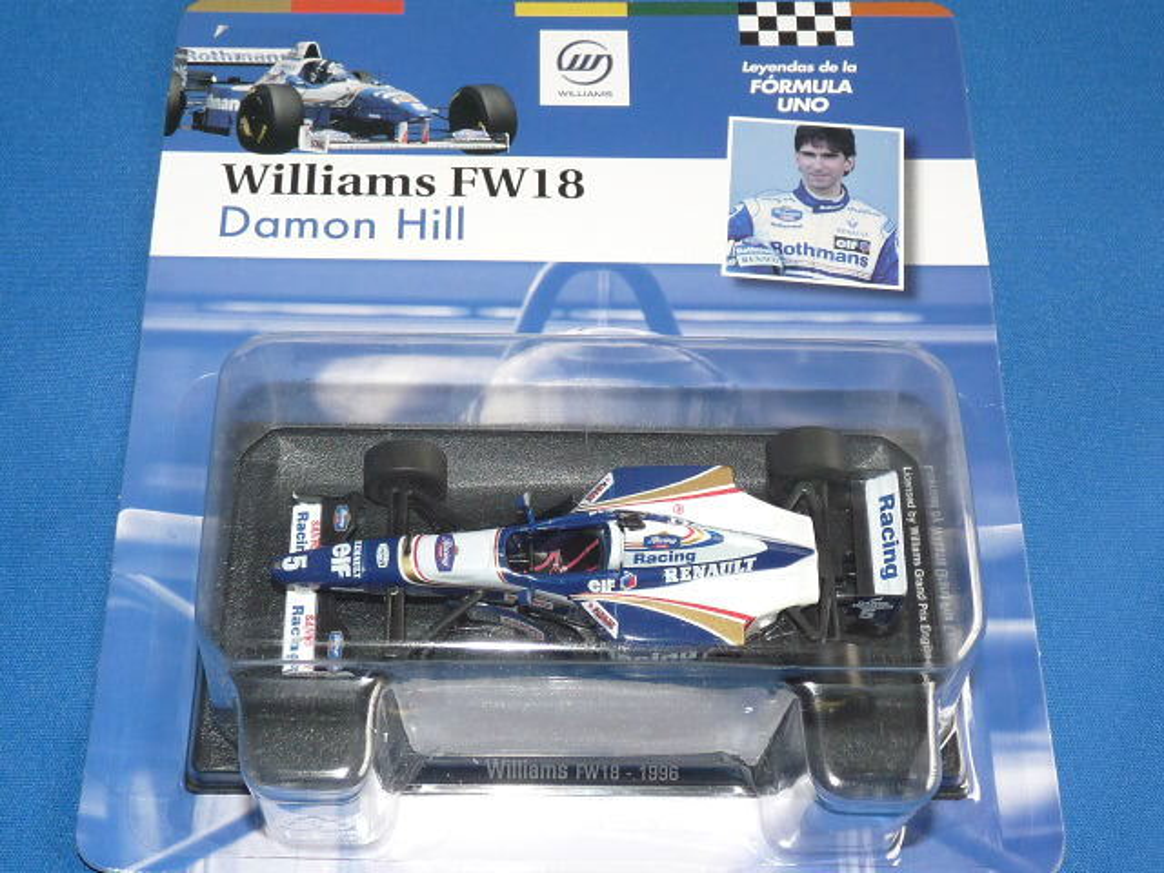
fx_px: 1749
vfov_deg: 28.0
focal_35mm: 52
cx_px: 582
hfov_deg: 36.8
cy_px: 436
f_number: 3
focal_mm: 5.2
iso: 100
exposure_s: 1/30
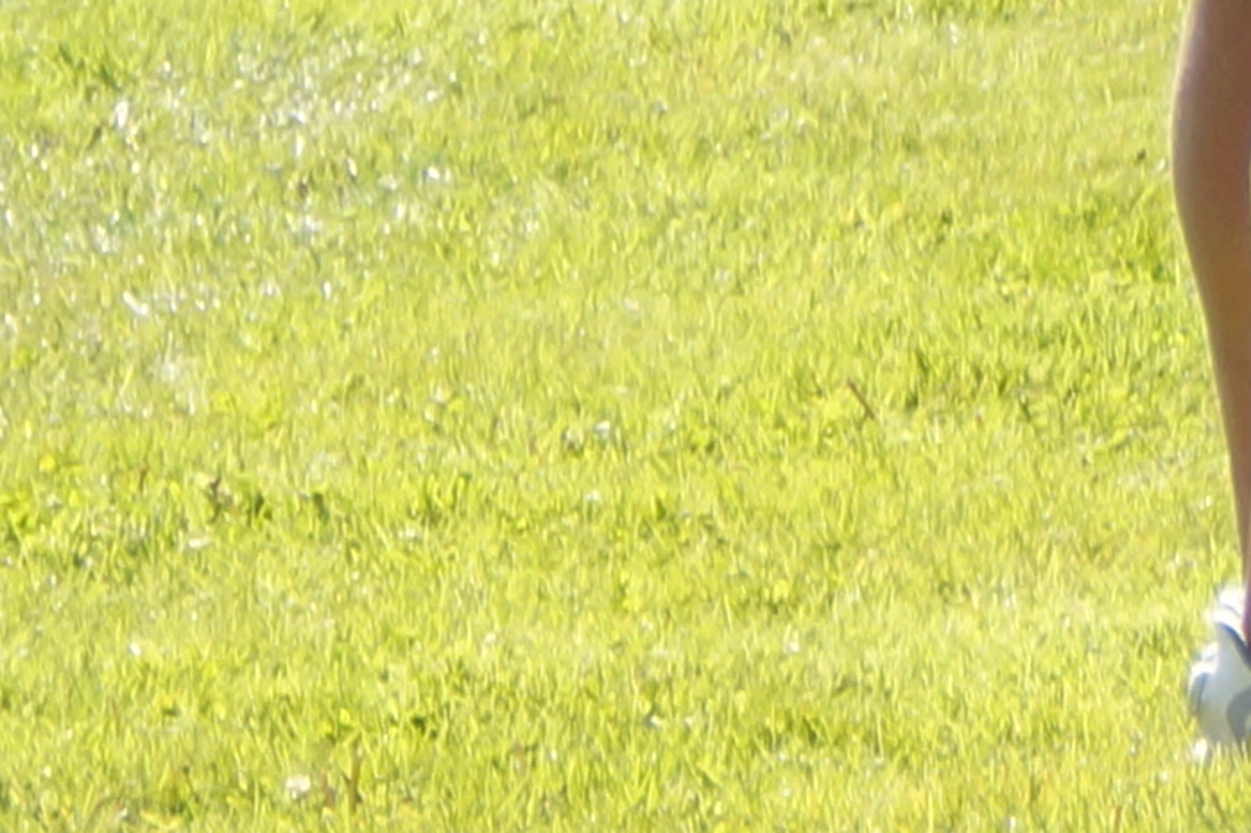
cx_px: 1253
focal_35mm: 879
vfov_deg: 1.6
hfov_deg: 2.3
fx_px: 30533
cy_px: -629
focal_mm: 75
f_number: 5.6
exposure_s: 1/200
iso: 100
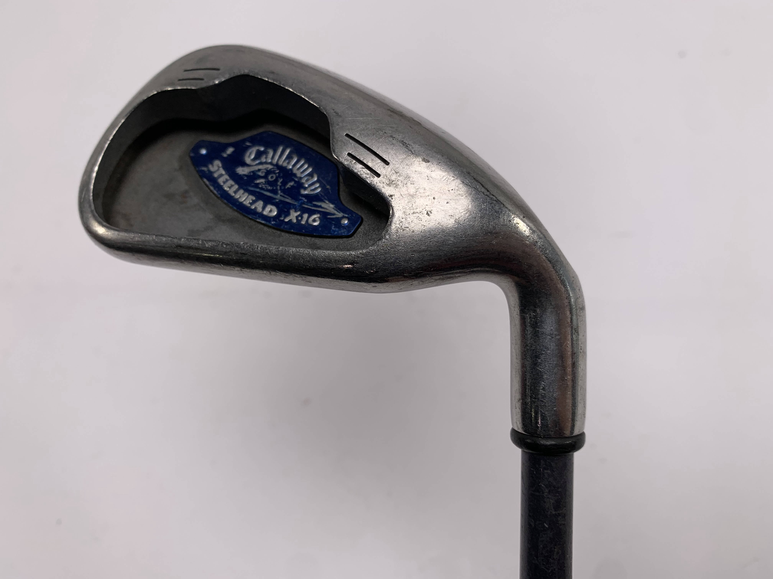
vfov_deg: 53.1
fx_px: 581
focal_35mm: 26
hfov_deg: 67.3
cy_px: 290
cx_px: 386
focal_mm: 4.25
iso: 25
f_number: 1.8
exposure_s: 1/332
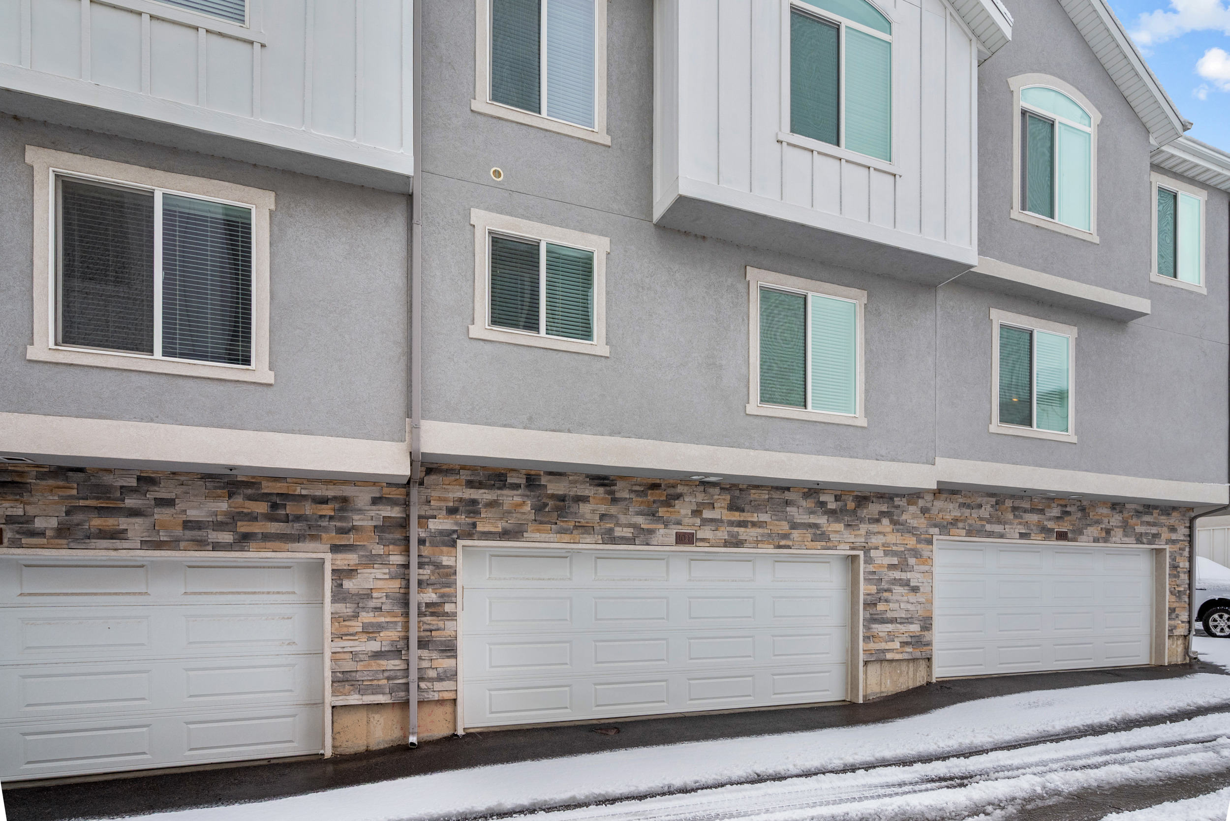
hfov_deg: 90.0
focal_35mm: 18
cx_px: 615
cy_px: 410
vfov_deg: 67.4
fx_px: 615
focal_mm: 18
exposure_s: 1/125
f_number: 8
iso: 800
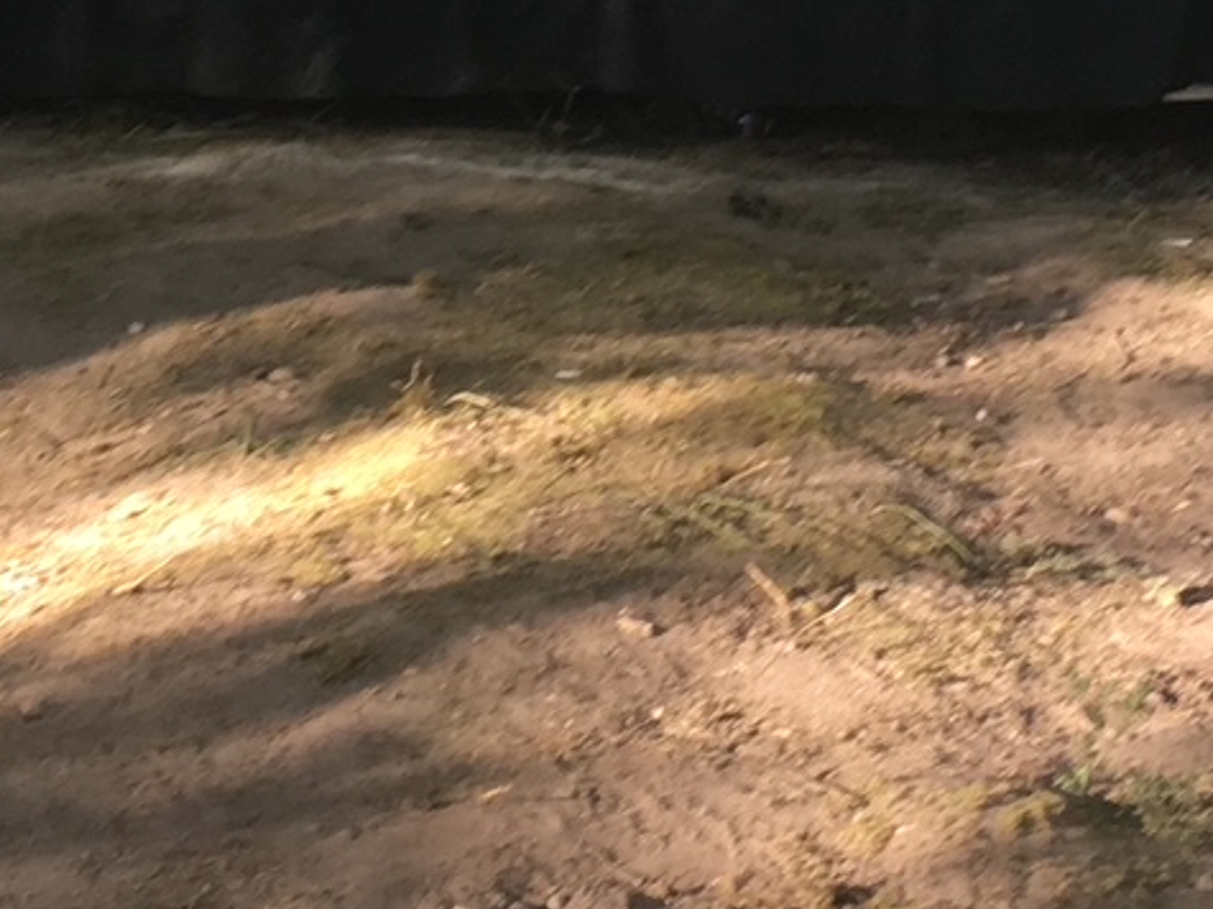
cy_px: -97
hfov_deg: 16.0
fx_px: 4309
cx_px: 416
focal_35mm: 123
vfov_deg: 11.9
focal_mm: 4.15
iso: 40
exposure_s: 1/120
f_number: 2.2
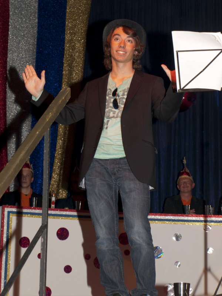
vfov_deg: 23.3
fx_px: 718
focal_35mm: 84
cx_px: 111
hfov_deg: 17.6
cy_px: 148
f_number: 5.6
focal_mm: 42
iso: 100
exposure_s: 1/80
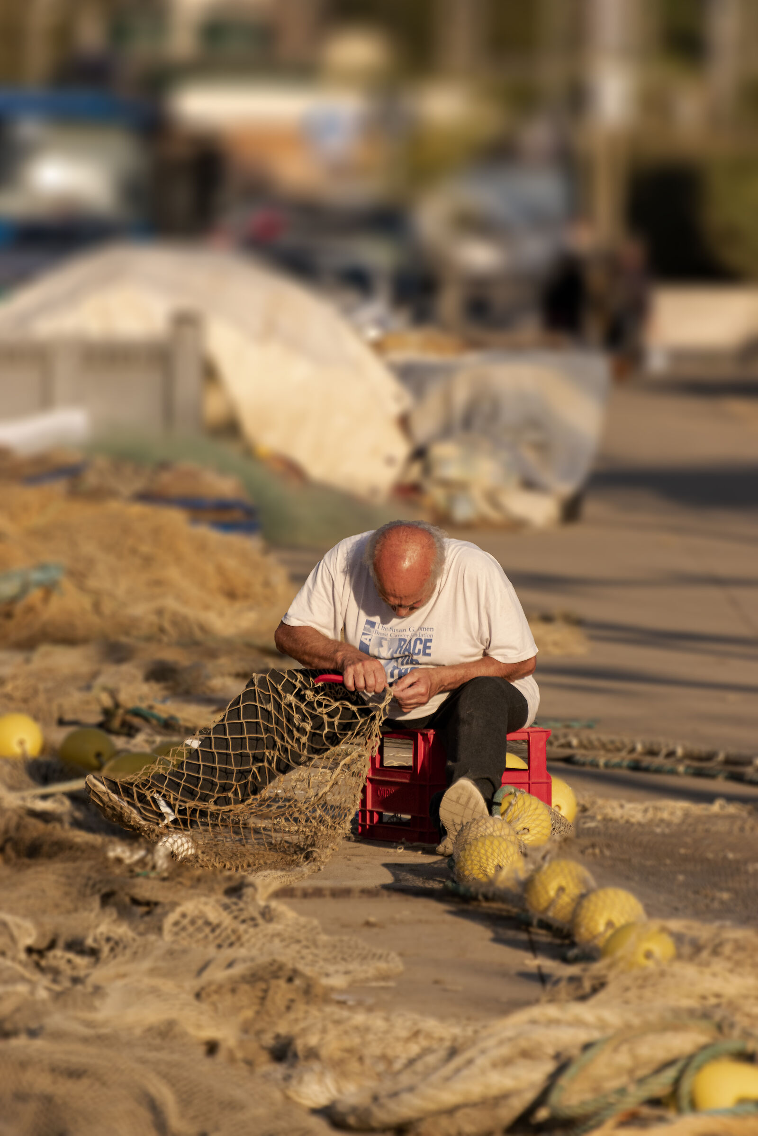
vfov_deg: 4.6
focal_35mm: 450
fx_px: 14211
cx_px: 379
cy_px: 568
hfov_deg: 3.1
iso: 500
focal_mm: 300
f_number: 5.6
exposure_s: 1/3000
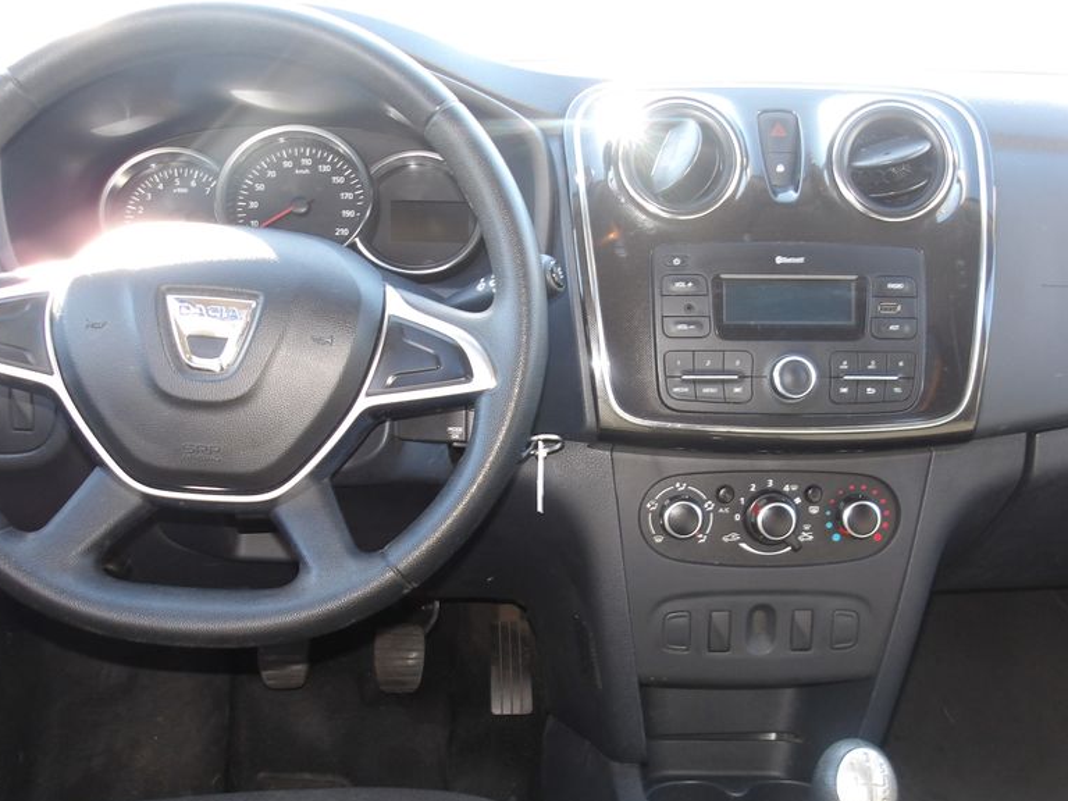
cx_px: 558
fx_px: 1111
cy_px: 432
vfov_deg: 39.6
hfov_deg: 51.3
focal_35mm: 36
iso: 133
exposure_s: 1/30
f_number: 3
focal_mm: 4.9
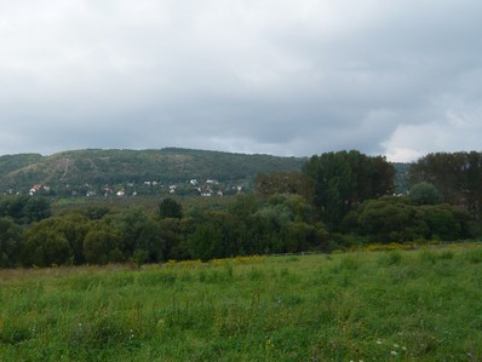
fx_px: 627
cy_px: 163
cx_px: 96
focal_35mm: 45
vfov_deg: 32.2
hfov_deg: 40.3
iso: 100
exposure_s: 1/160
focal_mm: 4.6
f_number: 8
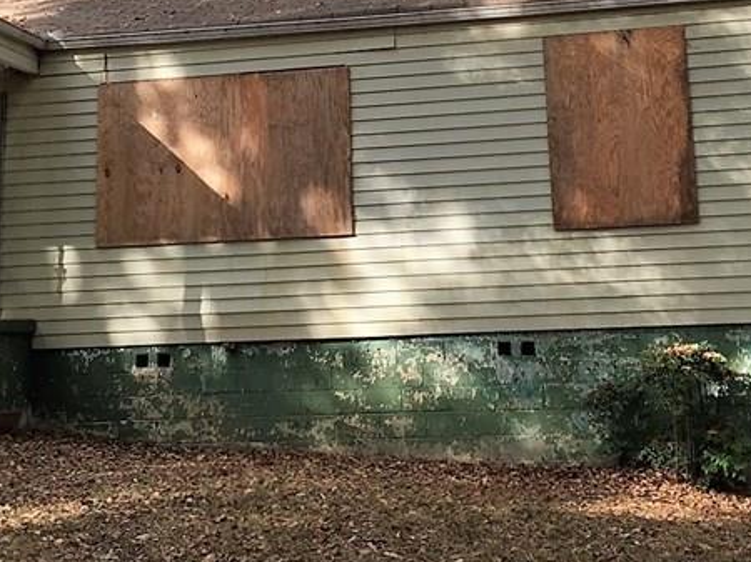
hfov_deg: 29.4
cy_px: 94
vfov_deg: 21.9
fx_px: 1431
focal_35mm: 66
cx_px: 374
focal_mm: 4.15
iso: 32
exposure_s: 1/324
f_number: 2.2
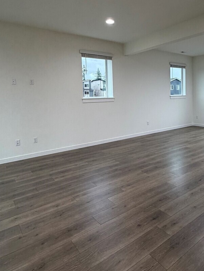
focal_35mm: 25
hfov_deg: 53.9
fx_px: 196
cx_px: 134
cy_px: 110
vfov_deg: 68.7
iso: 320
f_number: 2.2
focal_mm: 2.22
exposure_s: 1/120
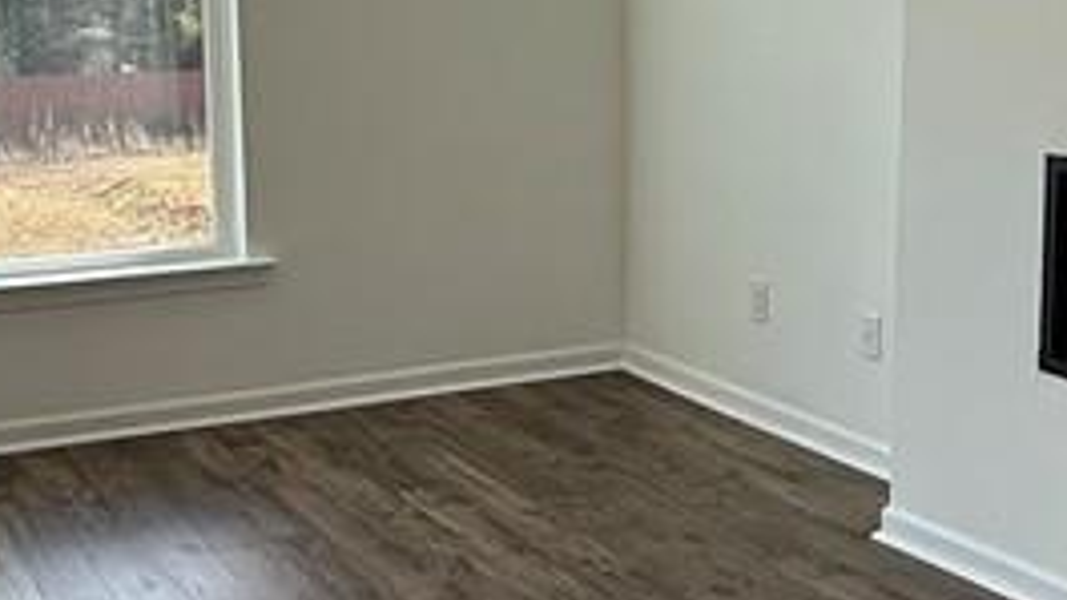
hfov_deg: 35.4
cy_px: 254
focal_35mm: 59
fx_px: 1669
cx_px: 588
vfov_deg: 20.4
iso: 64
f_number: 2.2
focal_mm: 2.22
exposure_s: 1/218
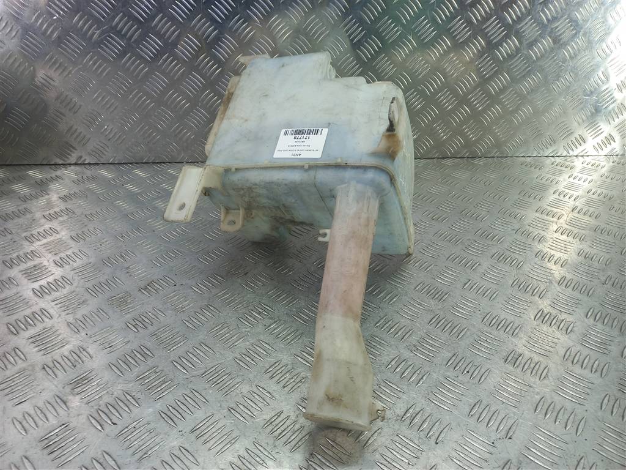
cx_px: 313
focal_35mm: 25
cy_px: 235
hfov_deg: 69.4
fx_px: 452
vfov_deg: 54.9
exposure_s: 1/50
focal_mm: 4.6
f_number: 1.8
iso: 50
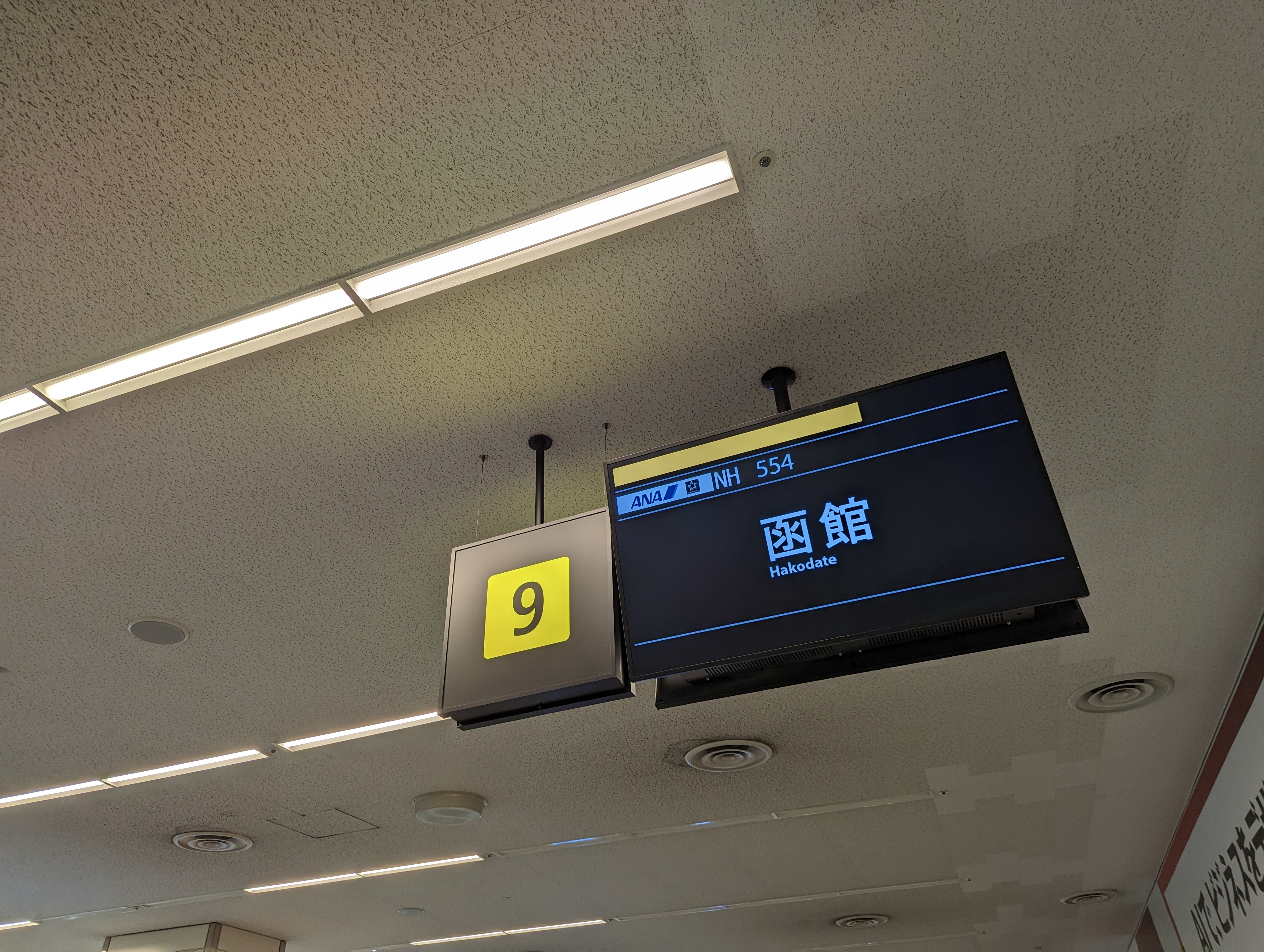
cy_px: 476
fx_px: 878
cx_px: 632
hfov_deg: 71.5
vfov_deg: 56.9
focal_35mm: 24
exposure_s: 1/100
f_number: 1.85
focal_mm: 6.81
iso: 36
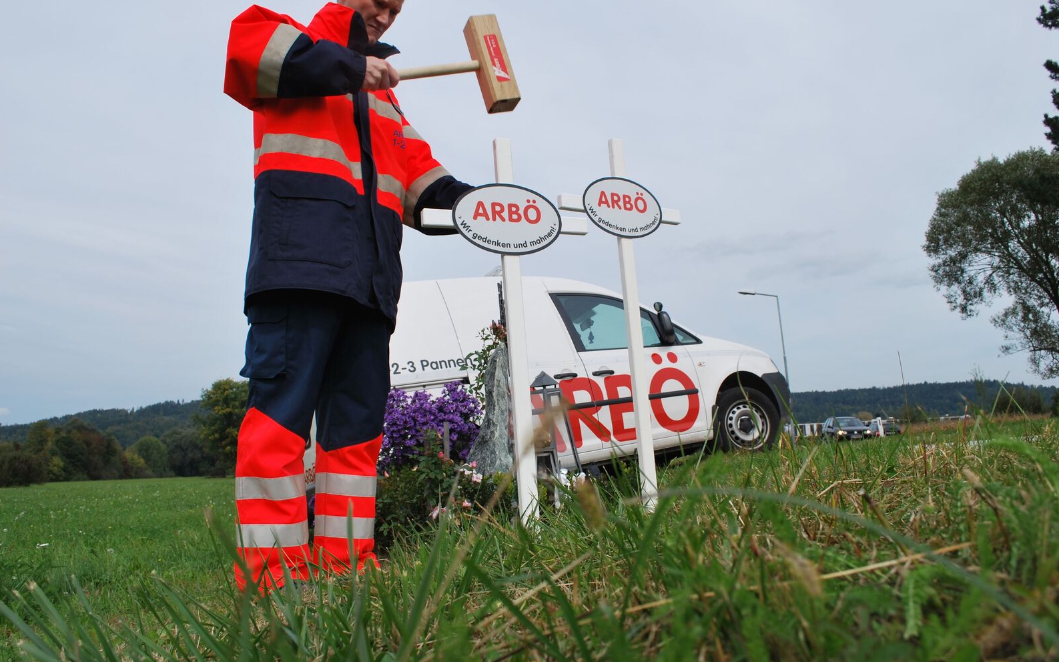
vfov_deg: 44.5
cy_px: 308
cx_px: 525
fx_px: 808
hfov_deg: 66.5
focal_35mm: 28
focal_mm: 18
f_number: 9
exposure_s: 1/320
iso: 100
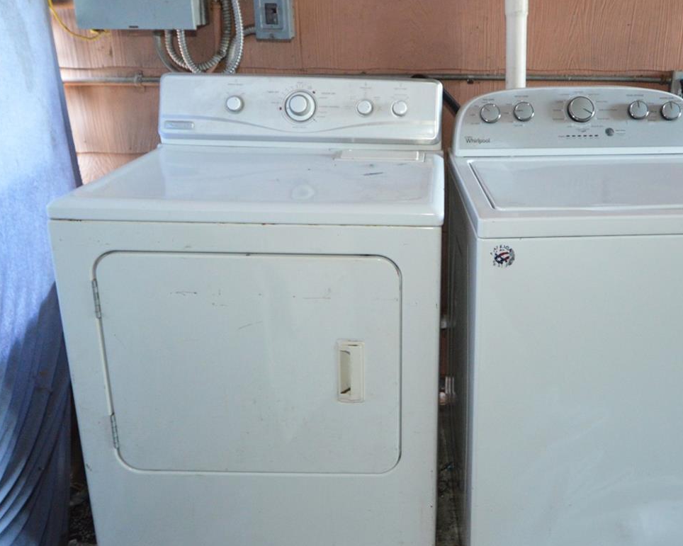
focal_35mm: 28
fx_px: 566
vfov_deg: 51.5
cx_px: 444
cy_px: 250
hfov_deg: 61.0
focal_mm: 12
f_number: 4
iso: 1600
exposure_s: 1/60
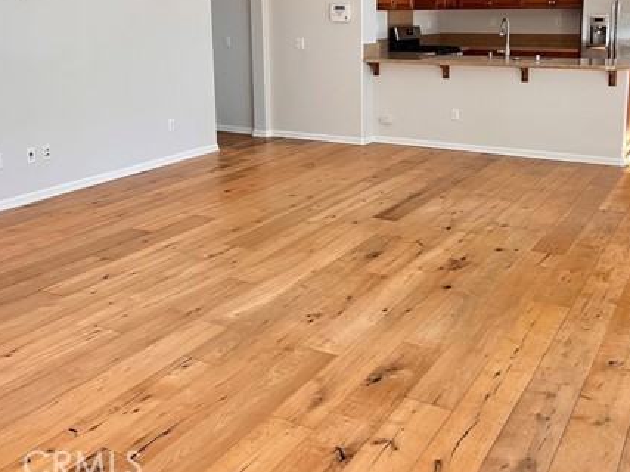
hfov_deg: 47.8
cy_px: 131
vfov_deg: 36.1
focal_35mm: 39
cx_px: 345
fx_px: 710
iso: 125
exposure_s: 1/91
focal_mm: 5.7
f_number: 1.5
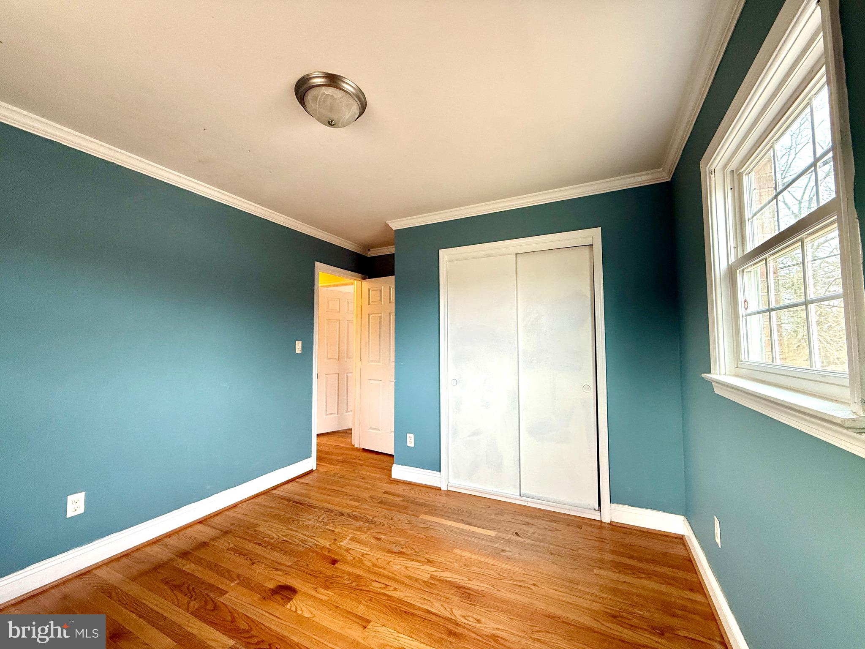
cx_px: 432
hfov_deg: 102.1
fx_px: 350
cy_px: 324
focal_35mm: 14
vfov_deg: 85.7
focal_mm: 2.22
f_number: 2.2
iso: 200
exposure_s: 1/60
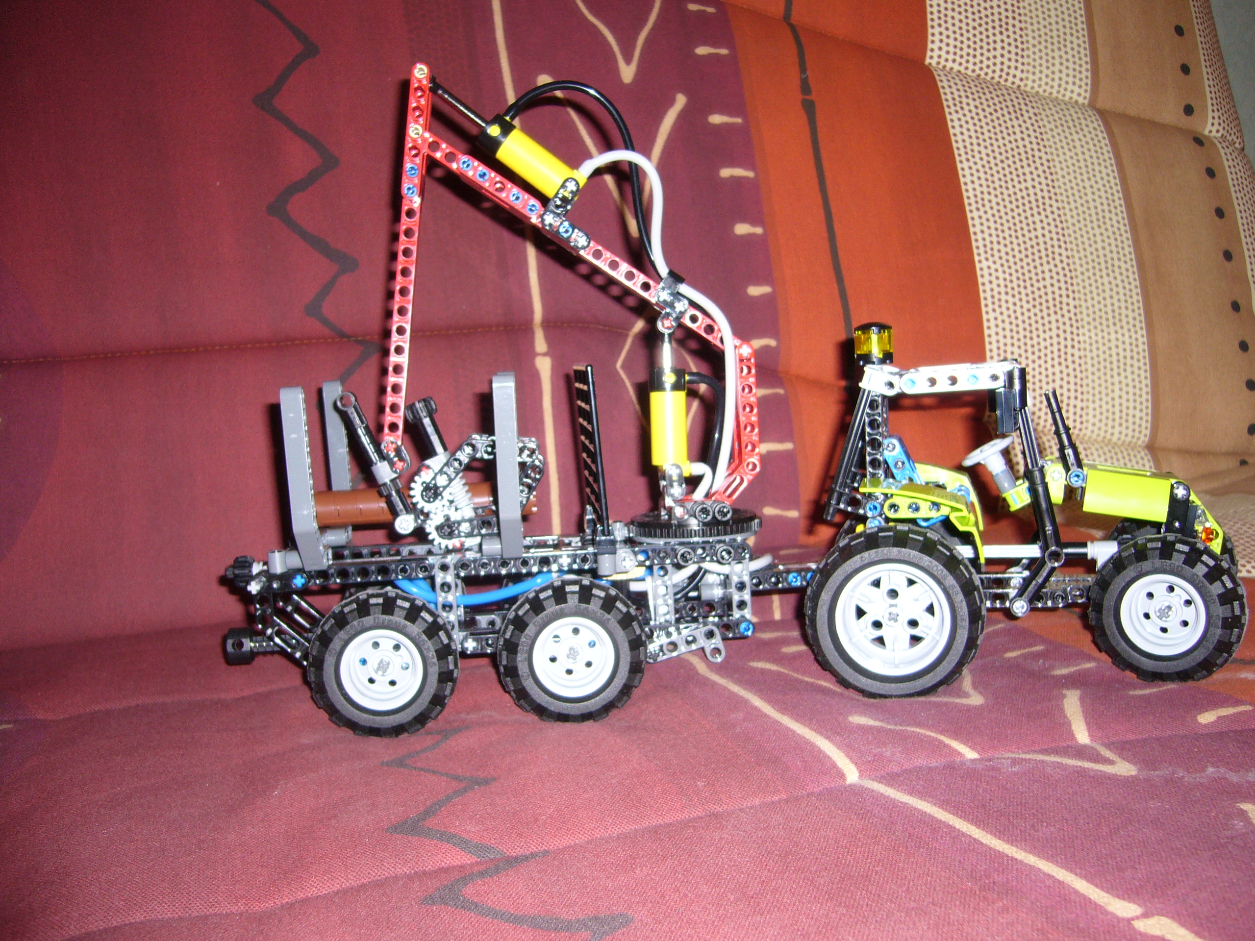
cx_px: 628
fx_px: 1269
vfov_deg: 40.7
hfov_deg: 52.6
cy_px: 470
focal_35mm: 35
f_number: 2.8
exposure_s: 1/60
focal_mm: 5.8
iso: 100
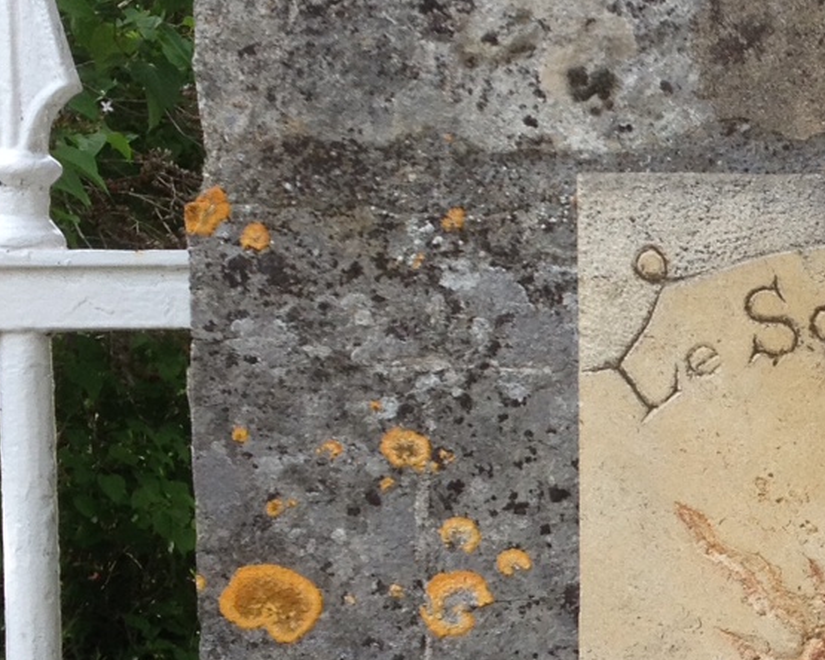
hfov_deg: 14.8
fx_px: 3077
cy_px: 416
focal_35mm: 126
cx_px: 957
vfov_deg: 12.2
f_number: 2.4
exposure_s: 1/472
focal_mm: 4.28
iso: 50
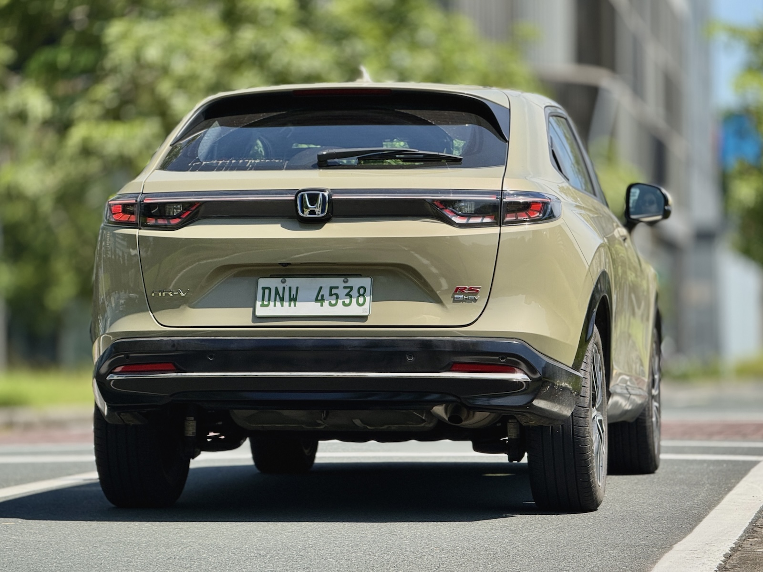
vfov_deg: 12.3
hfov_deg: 16.4
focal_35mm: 120
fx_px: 2645
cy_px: 286
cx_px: 382
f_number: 2.8
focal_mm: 15.66
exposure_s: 1/1018
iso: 50
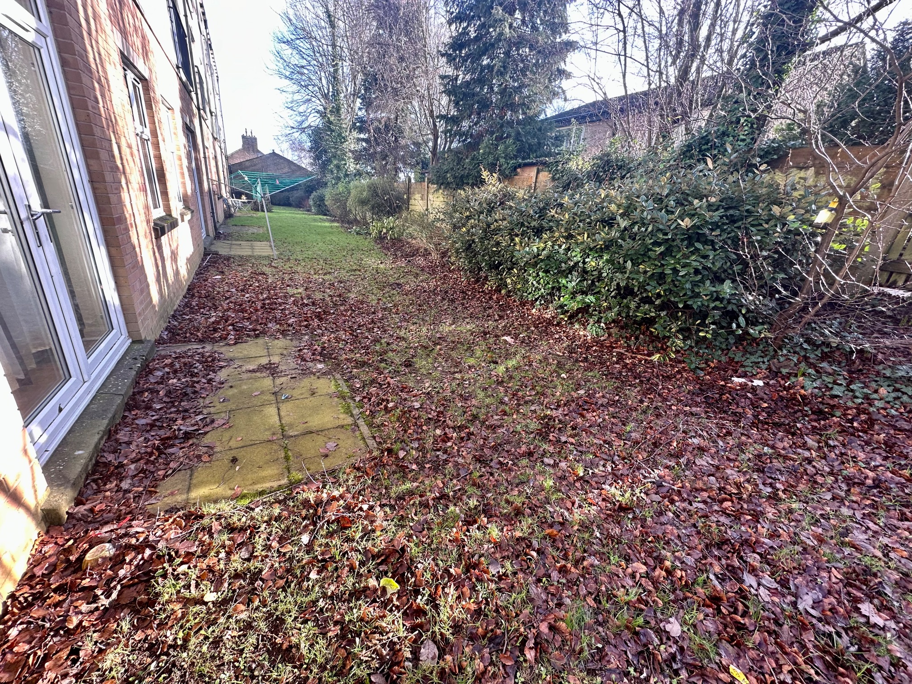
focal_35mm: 14
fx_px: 369
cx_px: 456
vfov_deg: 85.7
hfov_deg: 102.1
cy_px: 342
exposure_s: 1/99
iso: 64
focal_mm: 2.22
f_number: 2.2
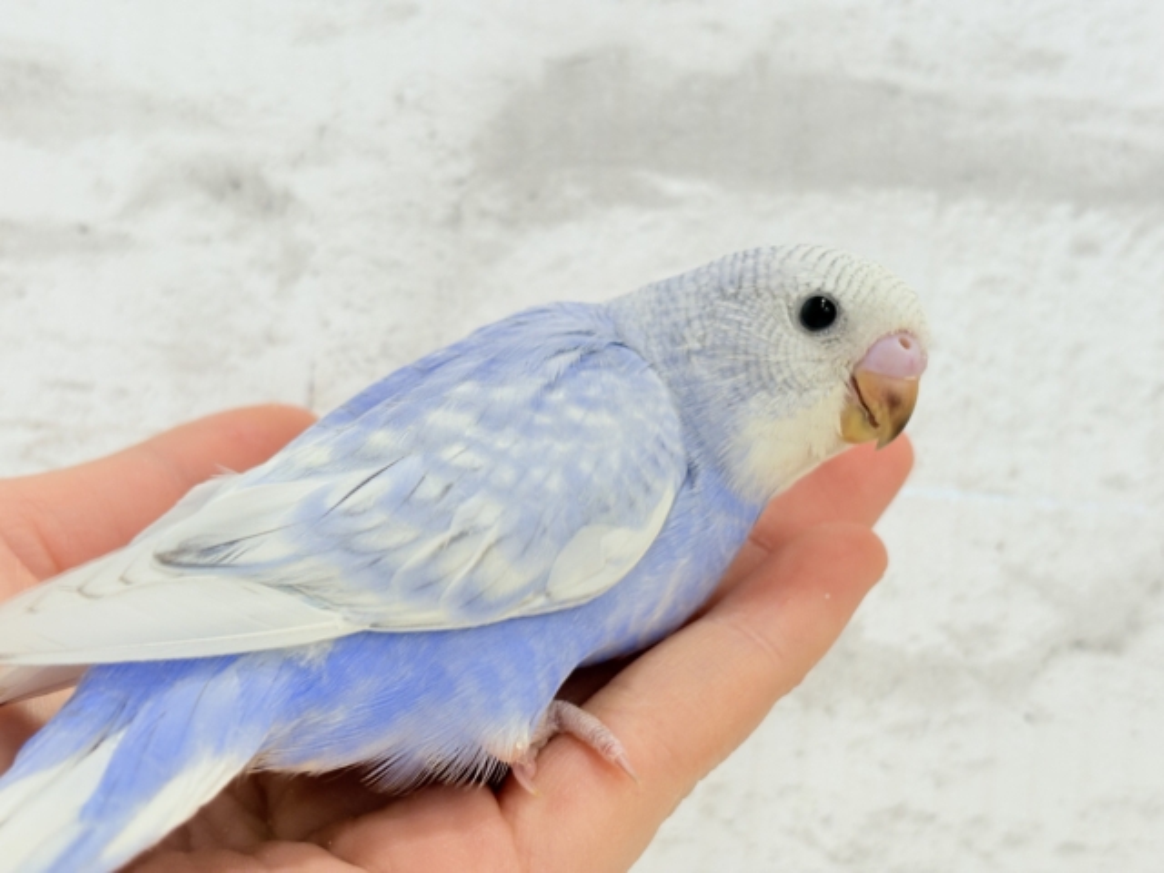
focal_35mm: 52
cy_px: 436
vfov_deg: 28.0
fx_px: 1749
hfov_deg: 36.8
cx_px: 582
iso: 40
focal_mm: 5.96
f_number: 1.6
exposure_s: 1/50
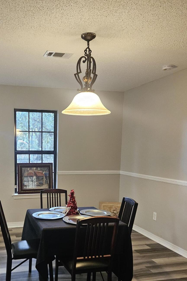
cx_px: 55
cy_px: 182
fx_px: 288
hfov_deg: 35.4
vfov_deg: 51.2
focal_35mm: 37
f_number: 1.8
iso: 640
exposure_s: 1/120
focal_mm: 5.4
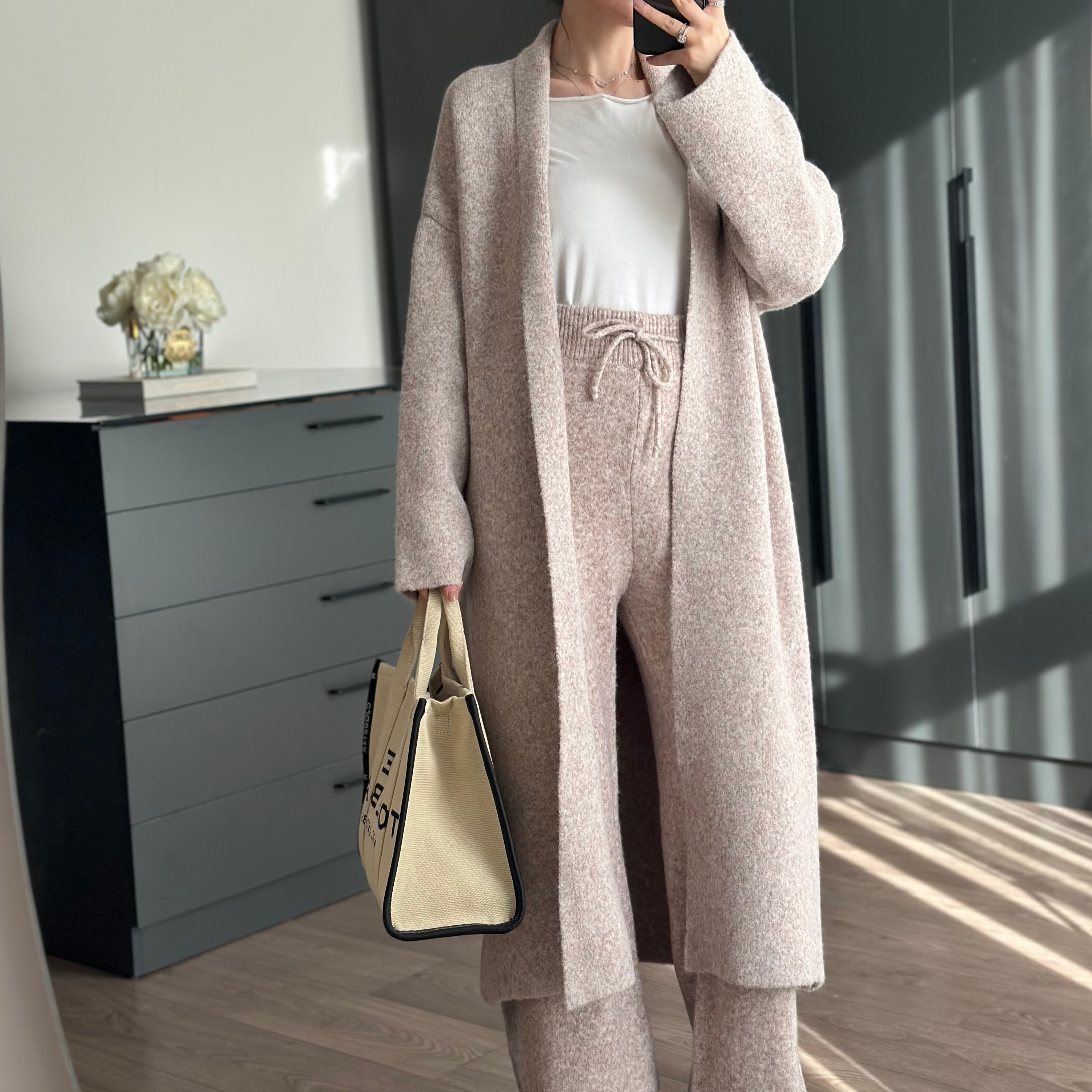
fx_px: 2034
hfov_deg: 30.0
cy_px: 504
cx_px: 543
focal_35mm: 57
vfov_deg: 30.0
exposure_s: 1/222
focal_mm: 6.86
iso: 80
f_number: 1.78
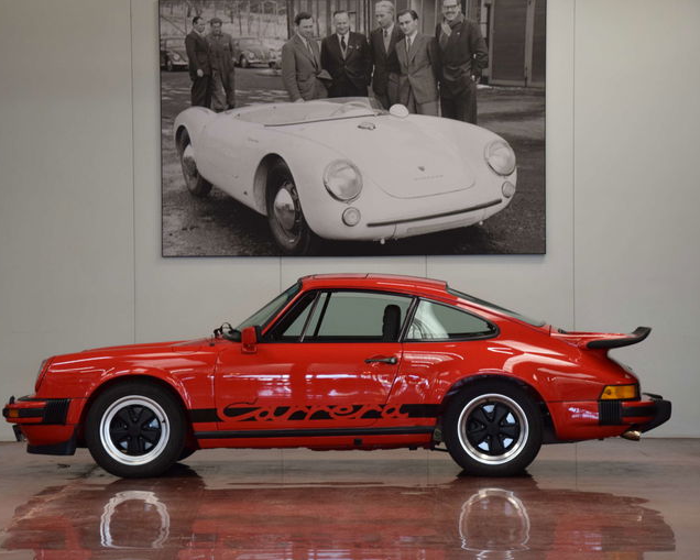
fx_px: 2466
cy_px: 281
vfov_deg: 13.0
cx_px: 338
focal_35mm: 119
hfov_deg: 16.2
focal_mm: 70
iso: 1000
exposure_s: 1/60
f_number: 5.3
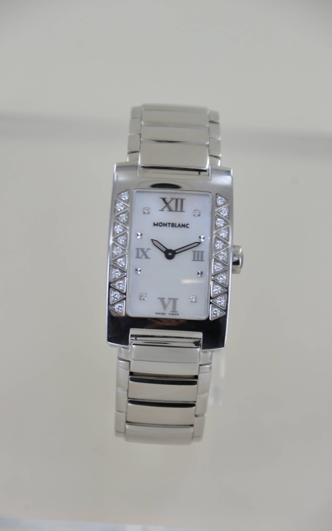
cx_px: 162
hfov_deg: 3.4
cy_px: 265
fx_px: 5544
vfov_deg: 5.5
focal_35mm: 383
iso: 400
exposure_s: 1/100
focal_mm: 250
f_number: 8
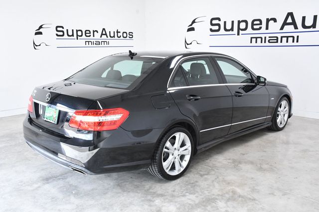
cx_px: 160
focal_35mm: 34
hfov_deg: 55.8
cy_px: 106
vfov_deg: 38.8
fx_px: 301
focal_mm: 23
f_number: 8
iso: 2500
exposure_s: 1/250
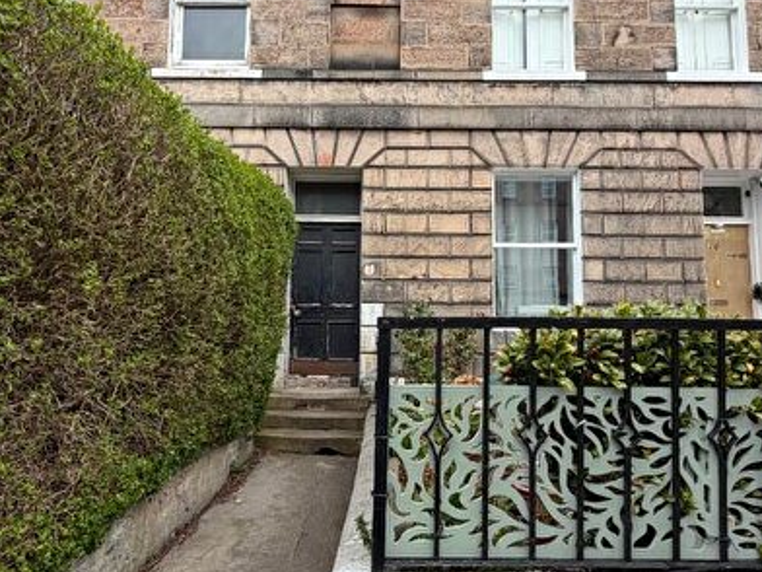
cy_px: 293
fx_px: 550
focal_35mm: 25
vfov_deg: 54.9
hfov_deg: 69.4
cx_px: 383
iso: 50
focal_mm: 2.22
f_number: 2.2
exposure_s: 1/502
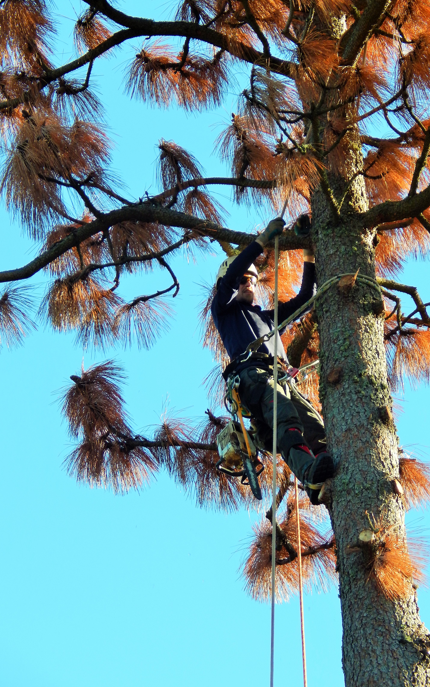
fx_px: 6337
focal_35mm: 338
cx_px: 247
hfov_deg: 3.9
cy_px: 343
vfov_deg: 6.2
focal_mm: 56.5
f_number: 5.7
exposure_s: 1/160
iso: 125
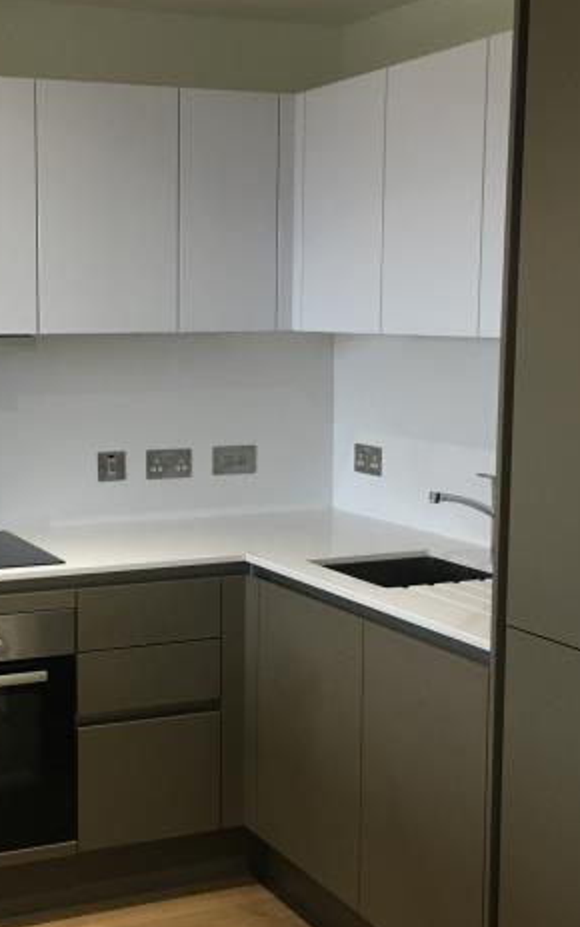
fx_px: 1340
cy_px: 479
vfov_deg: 38.2
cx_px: 130
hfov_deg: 24.1
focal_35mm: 53
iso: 125
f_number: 2.2
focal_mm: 4.15
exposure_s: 1/33
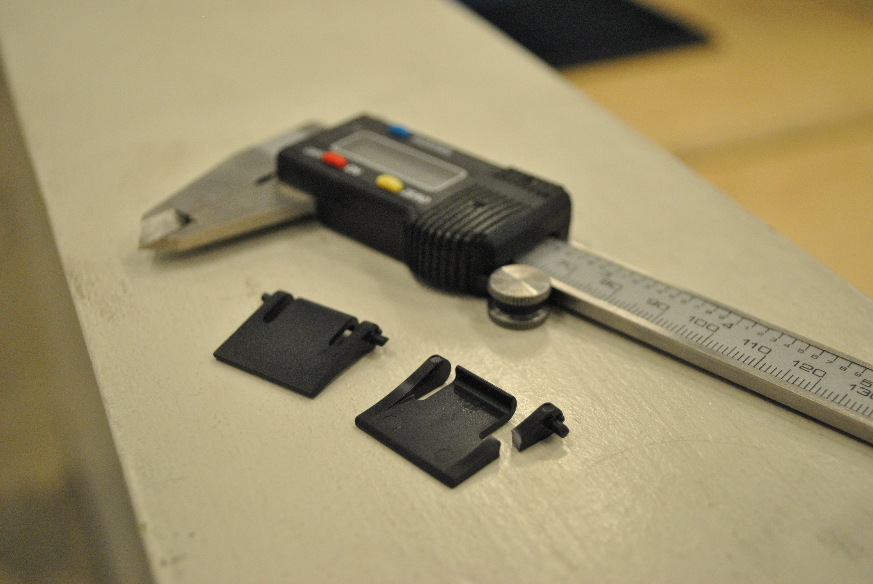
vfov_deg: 28.2
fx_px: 1165
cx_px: 436
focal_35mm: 48
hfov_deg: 41.1
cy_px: 292
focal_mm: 32
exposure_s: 1/60
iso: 800
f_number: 4.8
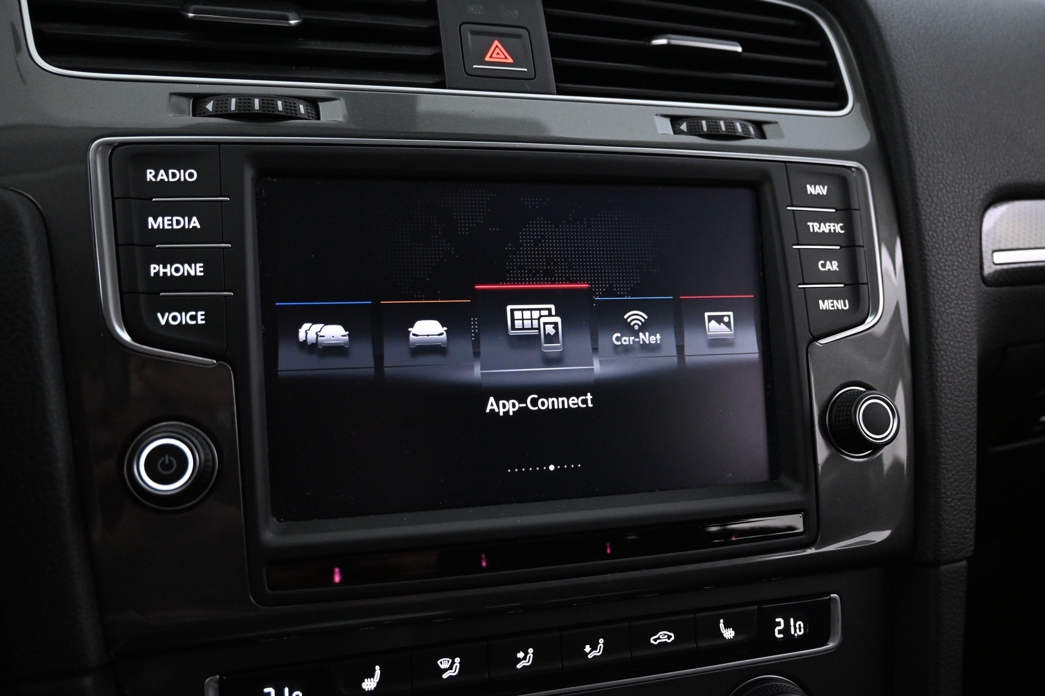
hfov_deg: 61.9
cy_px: 348
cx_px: 522
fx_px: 871
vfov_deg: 43.6
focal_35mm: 30
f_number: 3.8
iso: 3200
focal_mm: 20
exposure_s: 1/30
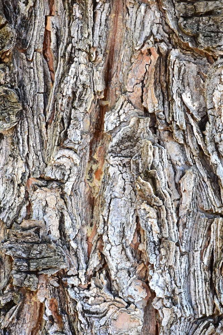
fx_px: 977
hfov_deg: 13.0
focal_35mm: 105
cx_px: 112
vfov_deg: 19.5
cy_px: 168
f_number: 36
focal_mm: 105
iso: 2000
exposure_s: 1/100
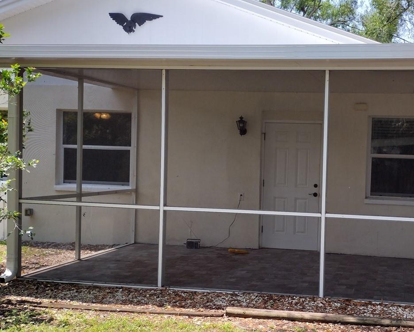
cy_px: 181
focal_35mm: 45
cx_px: 319
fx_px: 551
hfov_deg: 39.8
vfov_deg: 33.4
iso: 100
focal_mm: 4.71
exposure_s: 1/1012
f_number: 1.7
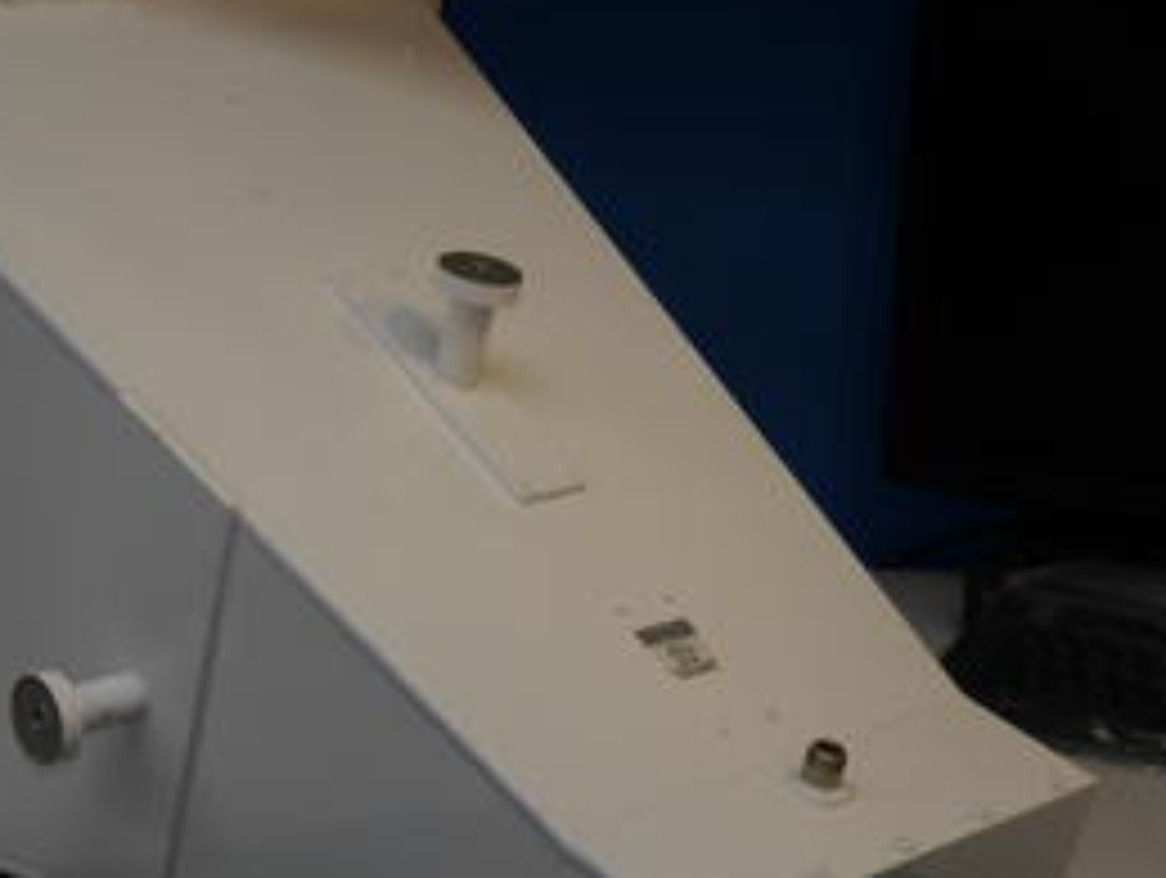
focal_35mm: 74
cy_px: 540
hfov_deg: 26.1
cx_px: 333
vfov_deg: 19.9
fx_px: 2496
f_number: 7.1
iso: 400
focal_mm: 24
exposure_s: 1/60
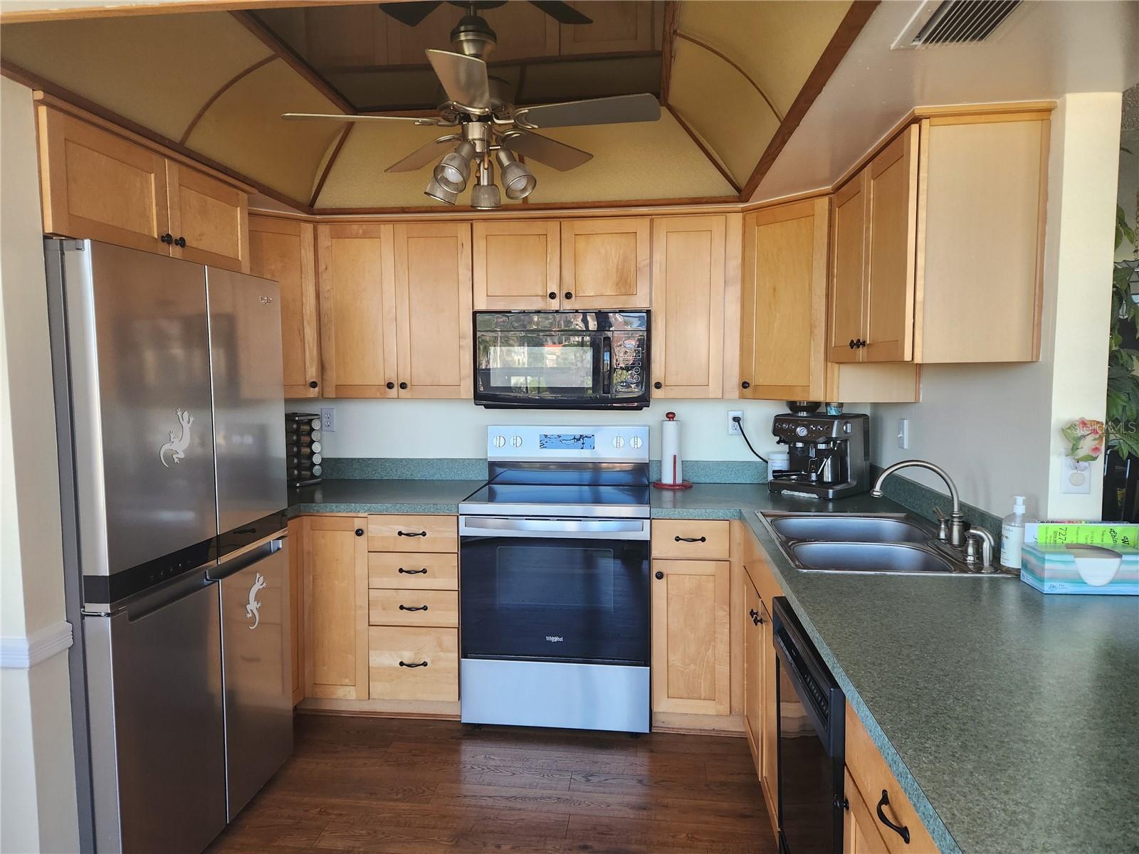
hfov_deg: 73.9
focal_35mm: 23
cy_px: 427
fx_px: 757
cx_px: 570
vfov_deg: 58.9
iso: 200
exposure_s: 1/180
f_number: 1.8
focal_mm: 5.4
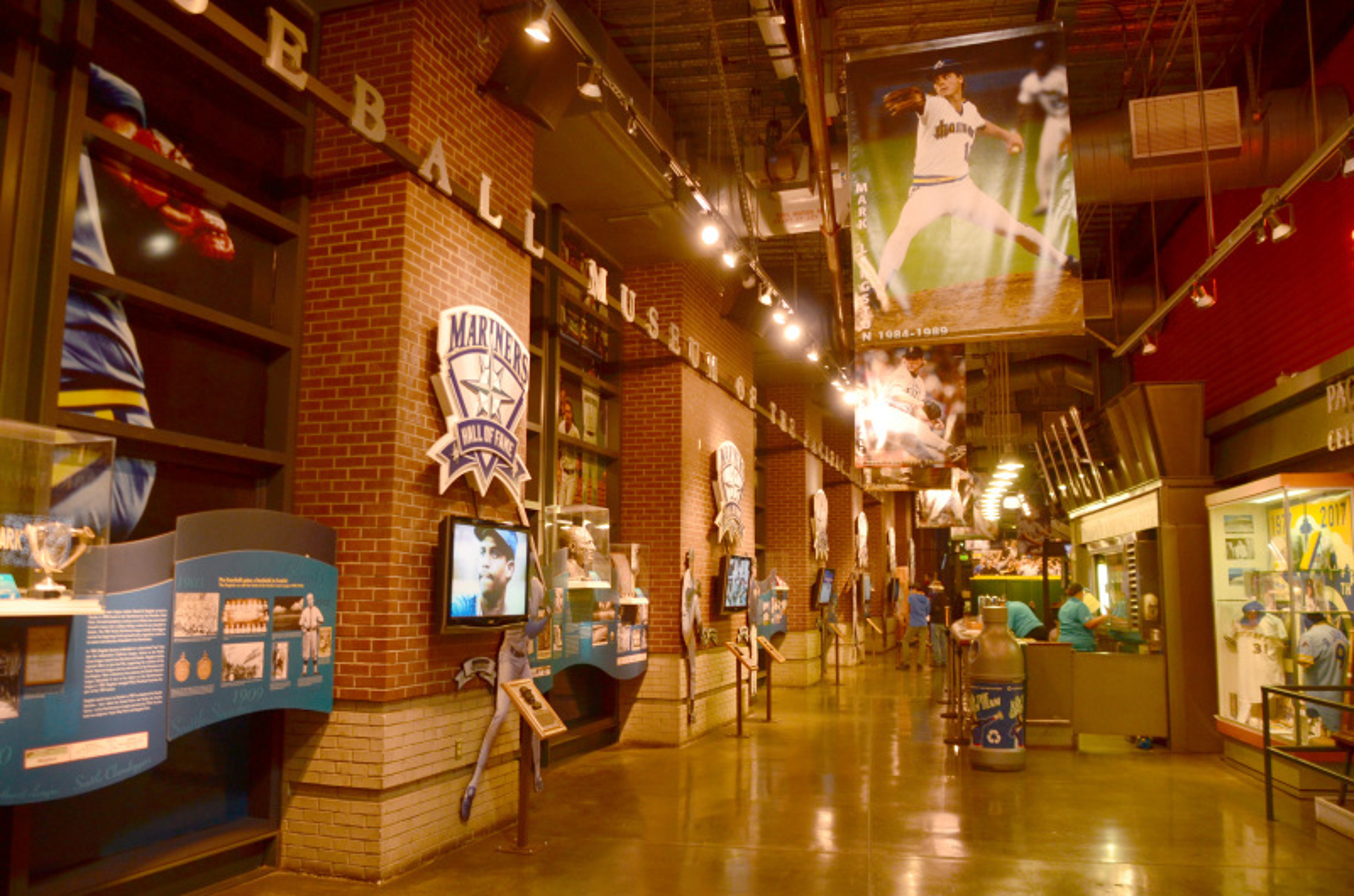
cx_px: 677
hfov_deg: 67.5
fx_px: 1013
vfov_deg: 47.7
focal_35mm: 27
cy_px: 448
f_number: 4
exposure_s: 1/60
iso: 640
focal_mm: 18
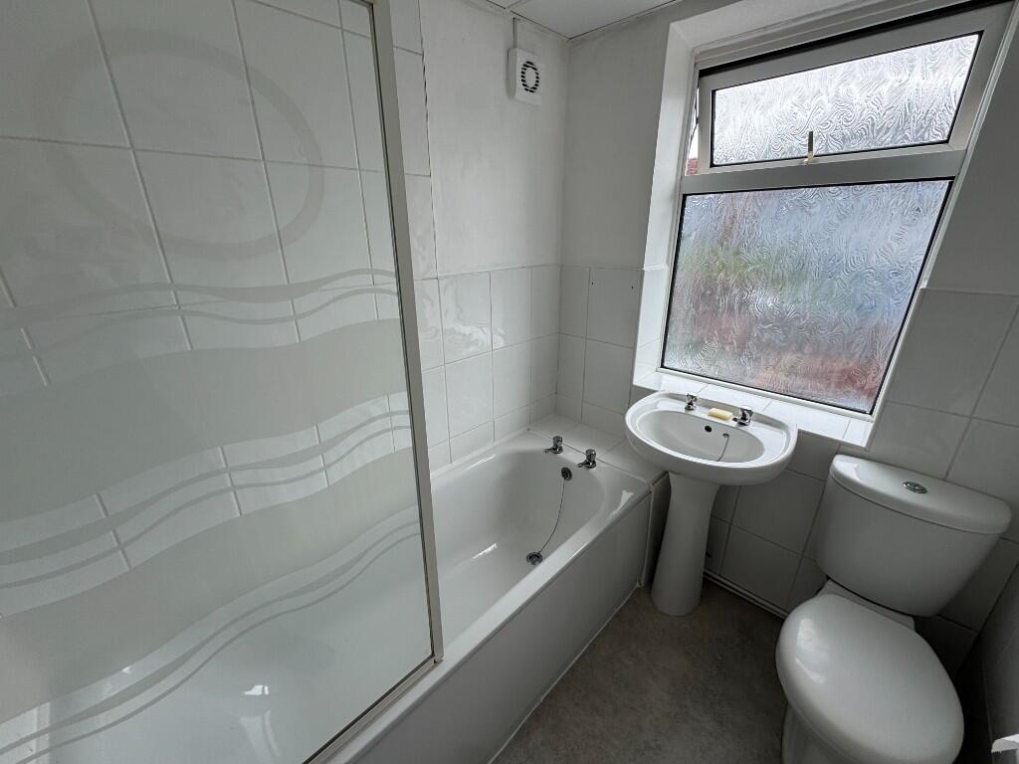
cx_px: 510
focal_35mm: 14
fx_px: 412
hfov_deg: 102.1
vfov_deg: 85.7
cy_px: 382
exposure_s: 1/254
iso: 40
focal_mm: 2.22
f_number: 2.2
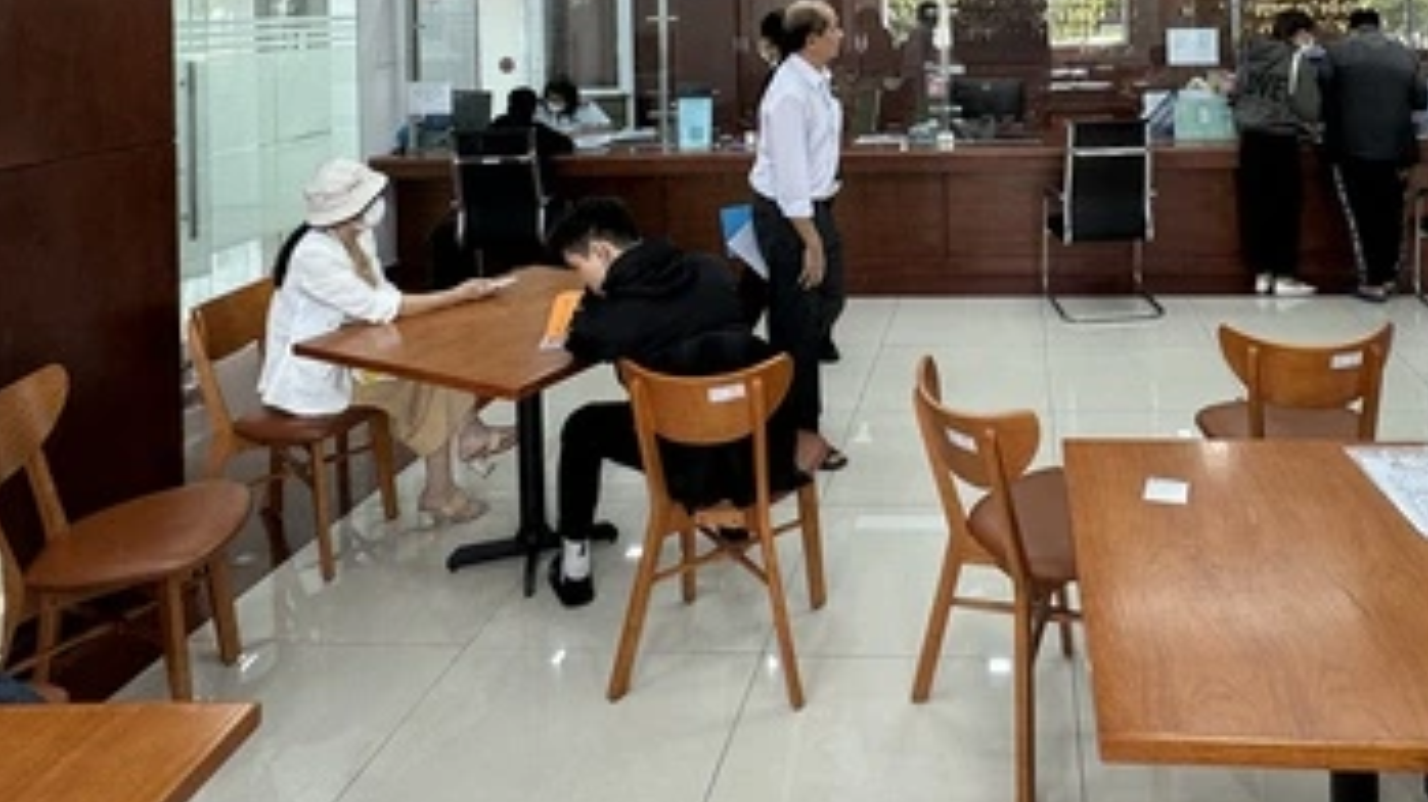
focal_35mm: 28
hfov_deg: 66.4
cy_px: -16
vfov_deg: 36.8
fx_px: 1060
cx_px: 933
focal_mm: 2.22
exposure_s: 1/100
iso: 80
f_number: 2.2
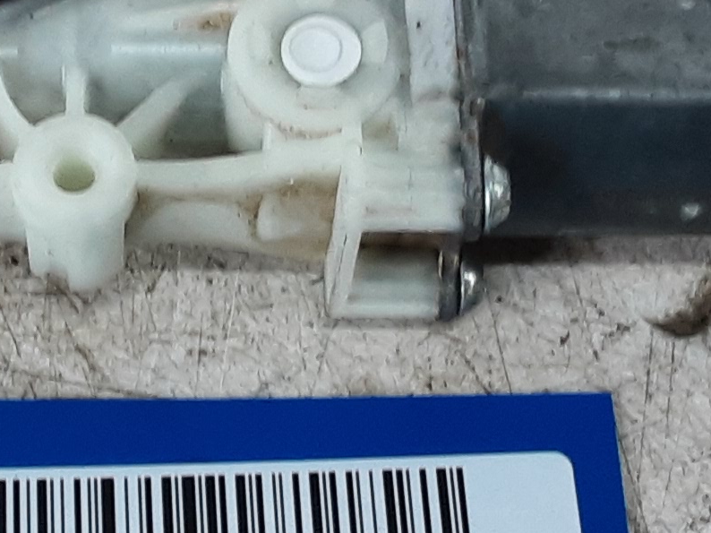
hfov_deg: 17.5
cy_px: 129
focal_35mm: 111
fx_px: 2279
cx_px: 118
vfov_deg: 13.3
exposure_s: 1/50
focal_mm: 2.91
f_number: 1.9
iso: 64
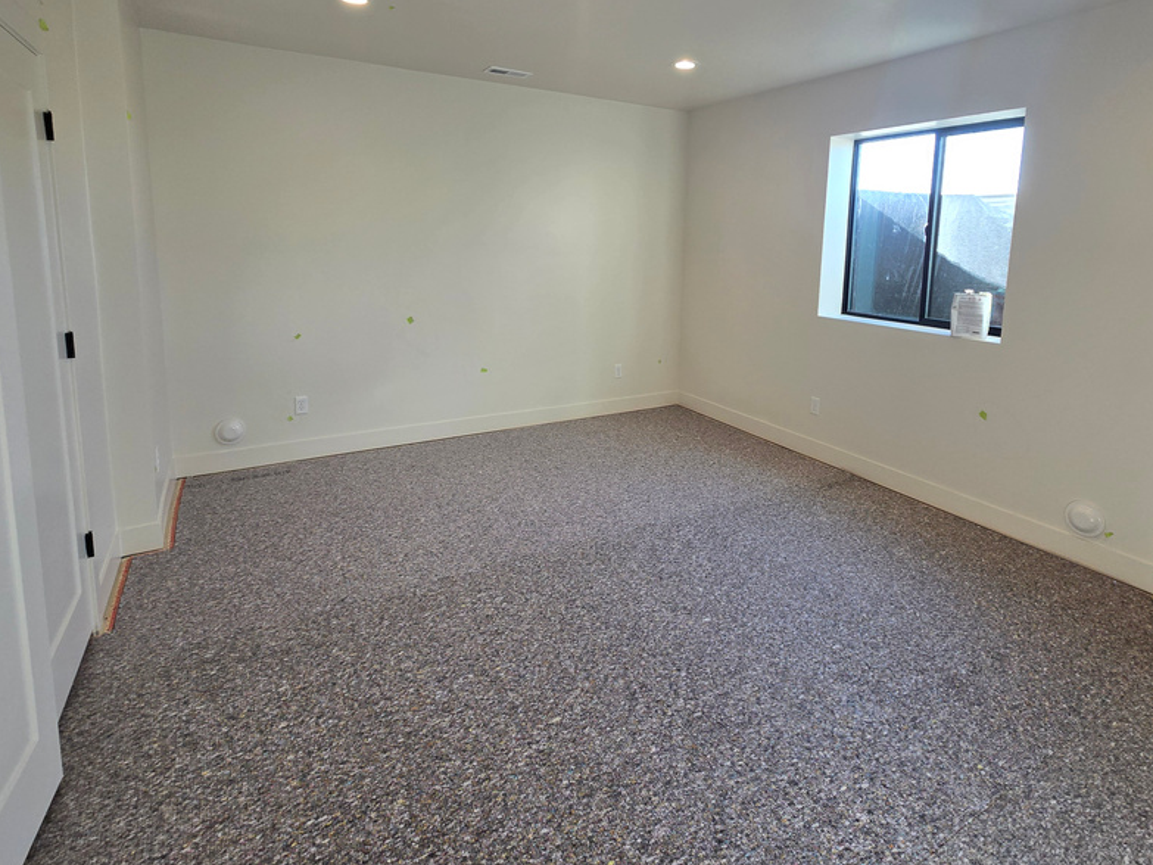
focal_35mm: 17
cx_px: 610
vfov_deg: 73.3
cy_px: 317
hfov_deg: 90.9
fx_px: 566
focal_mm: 2.2
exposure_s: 1/120
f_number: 2.2
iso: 80
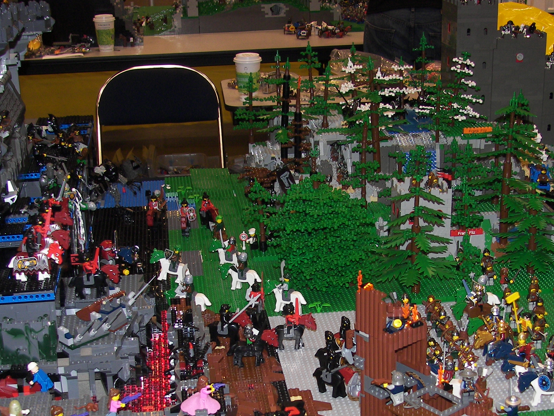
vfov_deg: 22.8
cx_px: 308
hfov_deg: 30.2
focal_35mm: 64
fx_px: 1024
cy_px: 298
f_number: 2.8
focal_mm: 7.1
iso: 64
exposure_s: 1/30
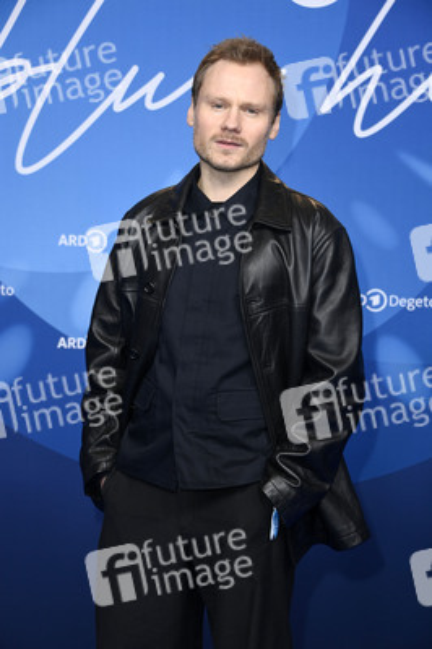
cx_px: 216
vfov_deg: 28.1
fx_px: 1298
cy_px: 324
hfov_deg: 18.9
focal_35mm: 72
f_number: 5.6
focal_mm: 72
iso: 1000
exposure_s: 1/250
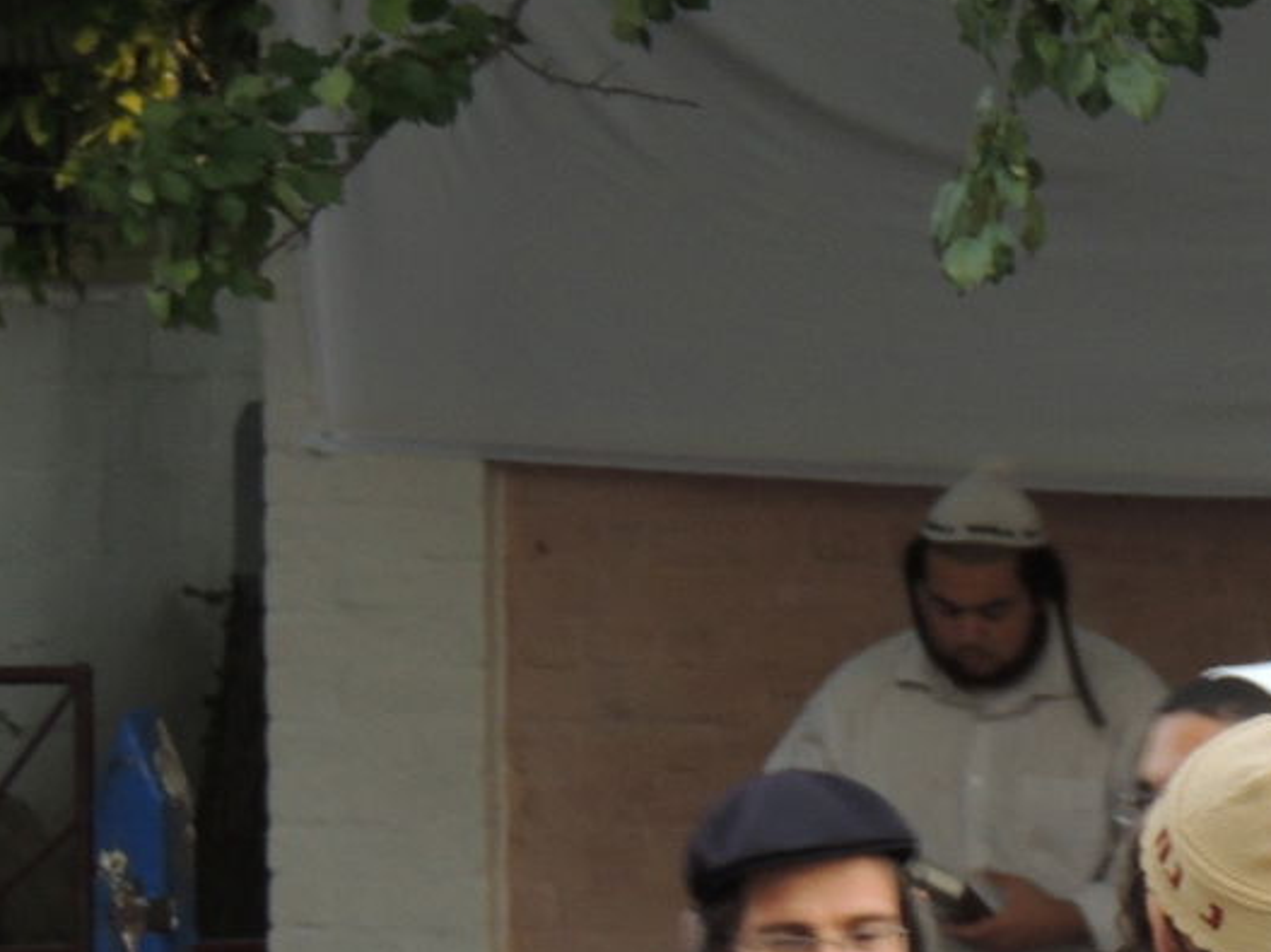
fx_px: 11710
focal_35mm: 319
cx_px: 1449
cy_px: 880
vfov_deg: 4.7
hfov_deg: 6.2
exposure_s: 1/60
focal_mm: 21.4
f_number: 4.2
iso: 200
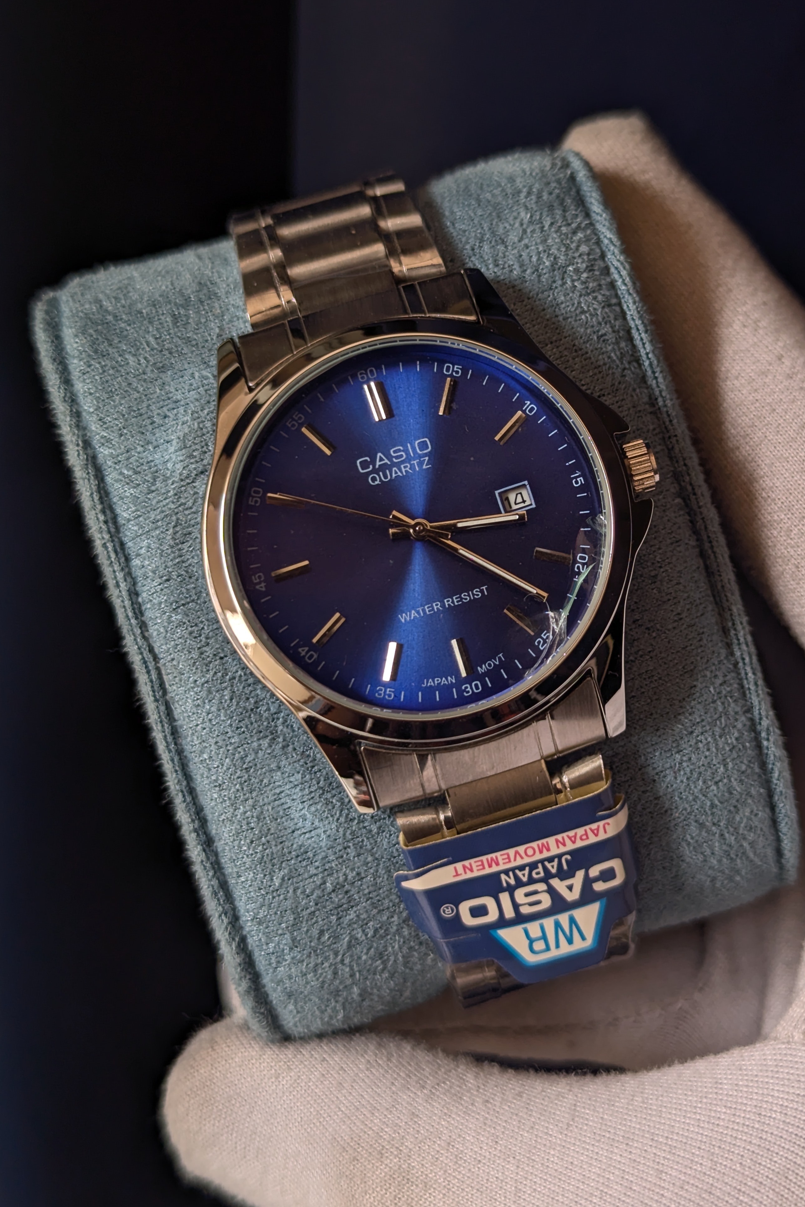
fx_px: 1778
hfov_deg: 25.5
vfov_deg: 37.5
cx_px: 466
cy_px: 595
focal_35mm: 53
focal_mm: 6.81
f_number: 1.85
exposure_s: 1/150
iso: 47
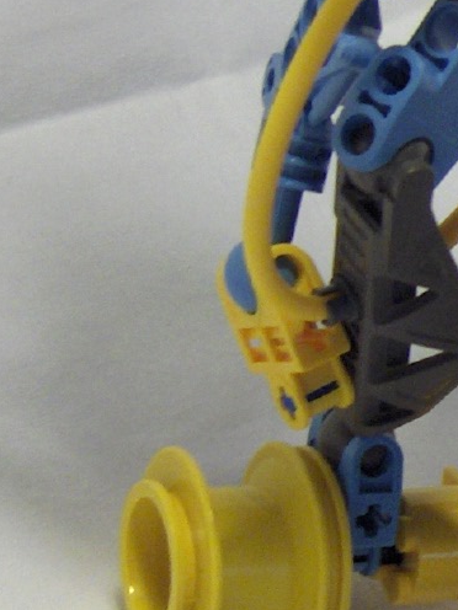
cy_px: 398
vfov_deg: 12.3
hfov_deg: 8.8
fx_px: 2840
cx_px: 820
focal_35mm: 161
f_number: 2.8
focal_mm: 8
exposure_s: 1/69.7
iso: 200
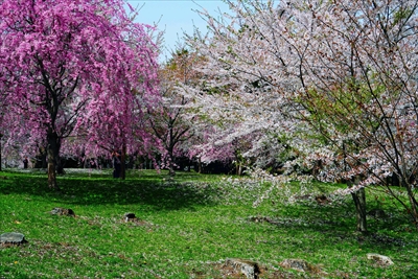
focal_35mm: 45
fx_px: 523
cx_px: 209
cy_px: 140
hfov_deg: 43.6
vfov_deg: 29.9
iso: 100
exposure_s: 1/250
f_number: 8
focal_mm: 30
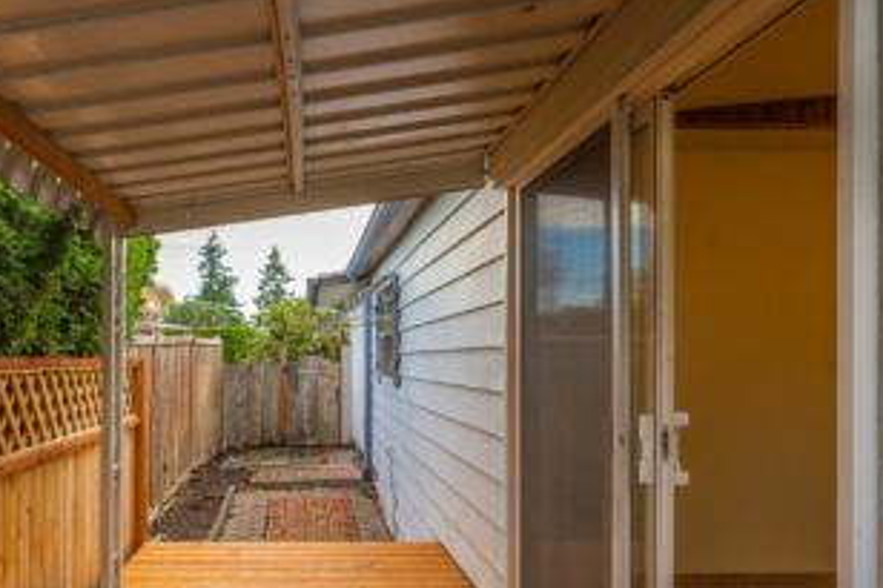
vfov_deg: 49.2
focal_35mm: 26
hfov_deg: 68.2
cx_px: 324
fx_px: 637
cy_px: 354
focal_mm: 20
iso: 250
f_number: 6.7
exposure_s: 1/60
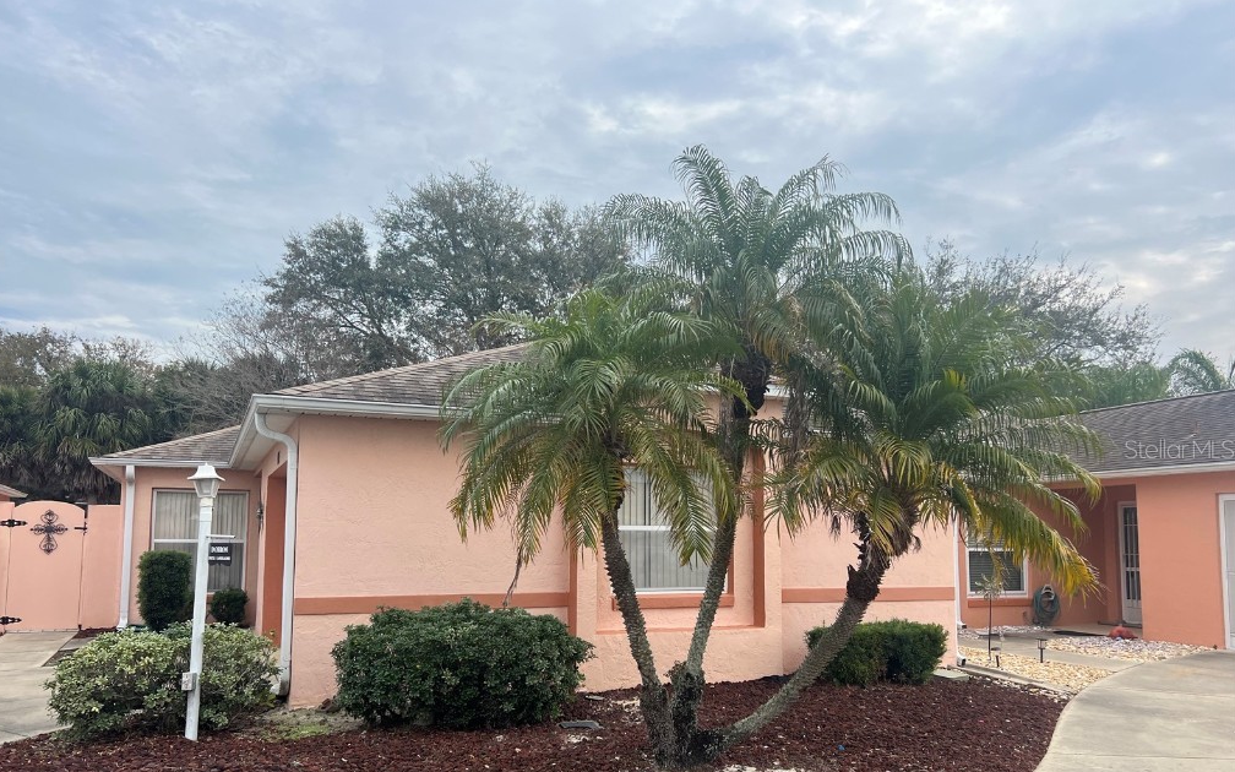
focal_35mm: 28
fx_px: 942
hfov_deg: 66.5
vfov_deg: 44.4
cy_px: 448
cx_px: 613
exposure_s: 1/3831
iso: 50
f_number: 1.5
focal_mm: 5.7
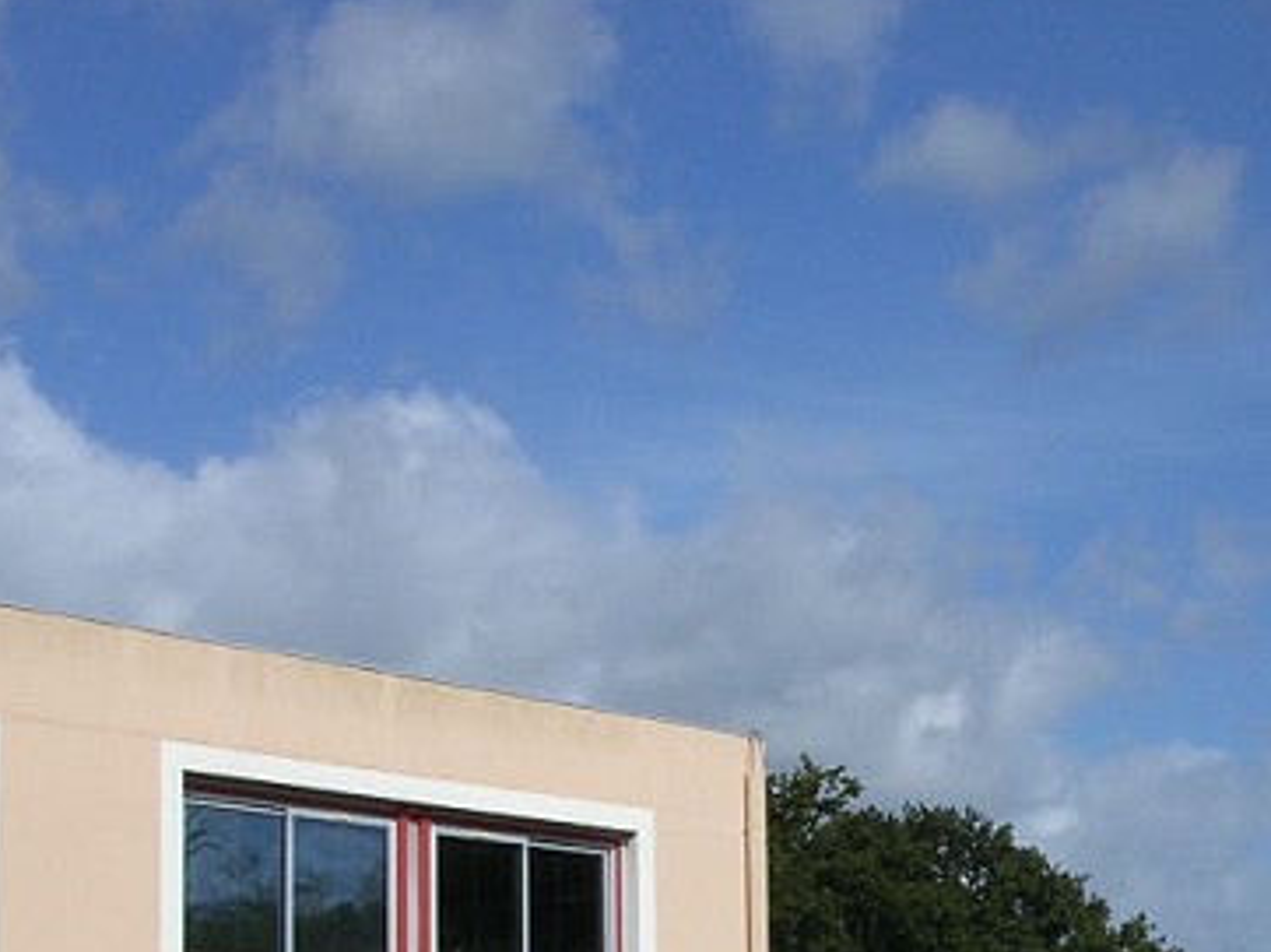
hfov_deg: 22.9
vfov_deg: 17.2
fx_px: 3082
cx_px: 1050
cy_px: 920
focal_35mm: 84
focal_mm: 5.8
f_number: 5.6
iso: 100
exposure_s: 1/618
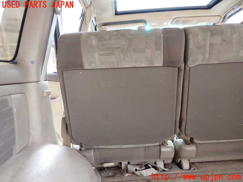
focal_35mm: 30
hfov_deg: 60.0
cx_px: 122
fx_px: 211
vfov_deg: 46.8
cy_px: 91
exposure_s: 1/60
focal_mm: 5.4
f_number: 2.3
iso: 200
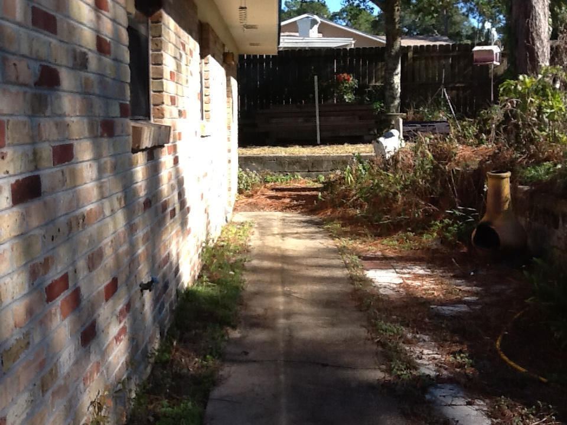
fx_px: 721
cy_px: 212
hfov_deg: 42.9
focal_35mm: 44
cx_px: 284
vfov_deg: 32.9
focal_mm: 2.03
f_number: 2.4
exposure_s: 1/524
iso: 40
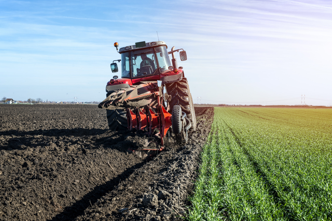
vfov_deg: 26.0
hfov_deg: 38.2
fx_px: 480
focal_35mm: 52
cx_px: 162
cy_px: 108
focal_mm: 50
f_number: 10
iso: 200
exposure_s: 1/320
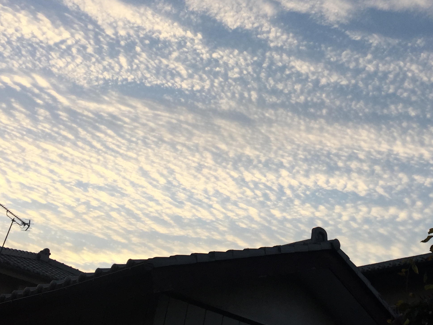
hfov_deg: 38.1
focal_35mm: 49
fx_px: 613
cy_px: 68
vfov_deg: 29.1
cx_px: 315
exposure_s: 1/565
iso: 32
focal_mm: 4.15
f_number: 2.2
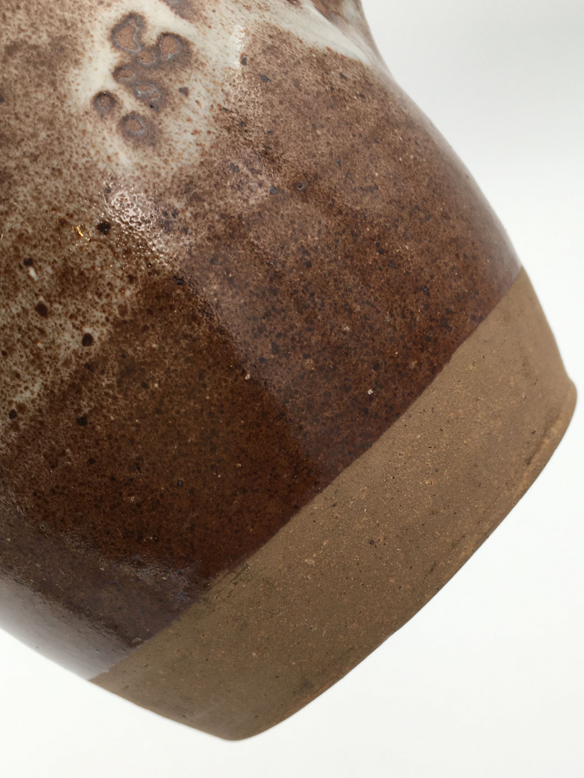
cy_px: 460
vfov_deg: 51.1
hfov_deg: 39.6
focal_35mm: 36
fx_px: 810
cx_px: 310
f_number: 2.2
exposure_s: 1/166
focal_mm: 4.15
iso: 25
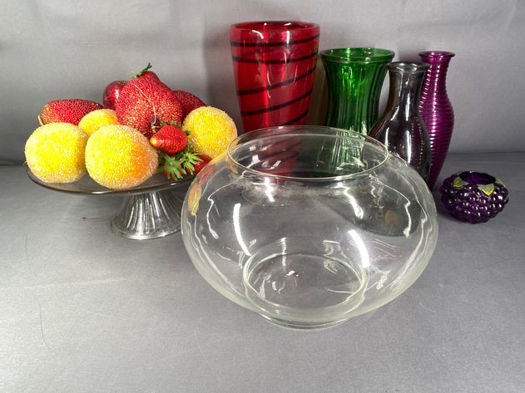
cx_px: 262
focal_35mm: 26
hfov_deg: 67.3
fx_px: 394
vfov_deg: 53.0
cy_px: 196
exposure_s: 1/120
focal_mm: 4.25
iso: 125
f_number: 1.8
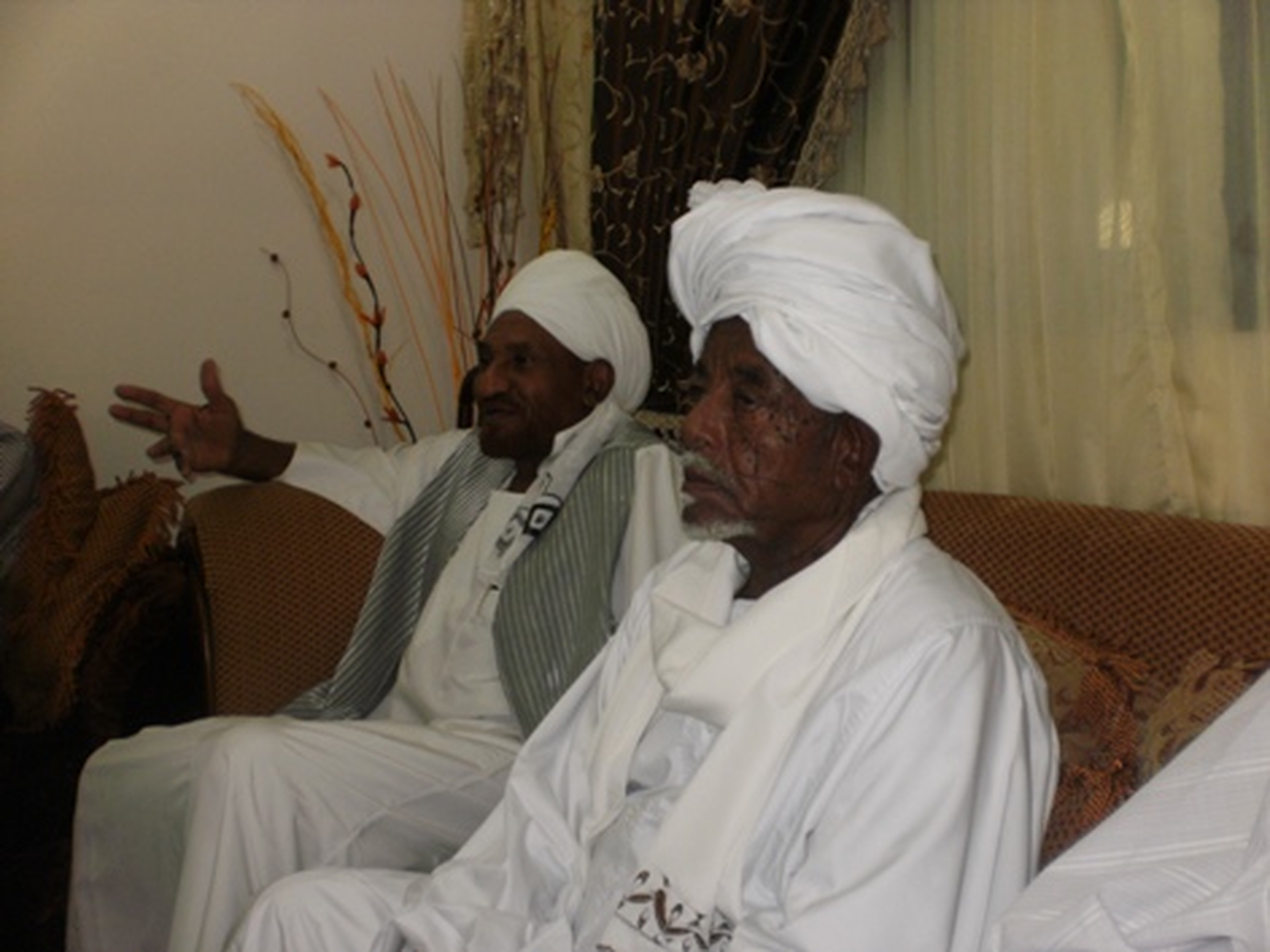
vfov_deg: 37.7
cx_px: 635
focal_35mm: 38
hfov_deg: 49.0
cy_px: 476
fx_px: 1394
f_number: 3.1
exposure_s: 1/30
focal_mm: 6.3
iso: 125
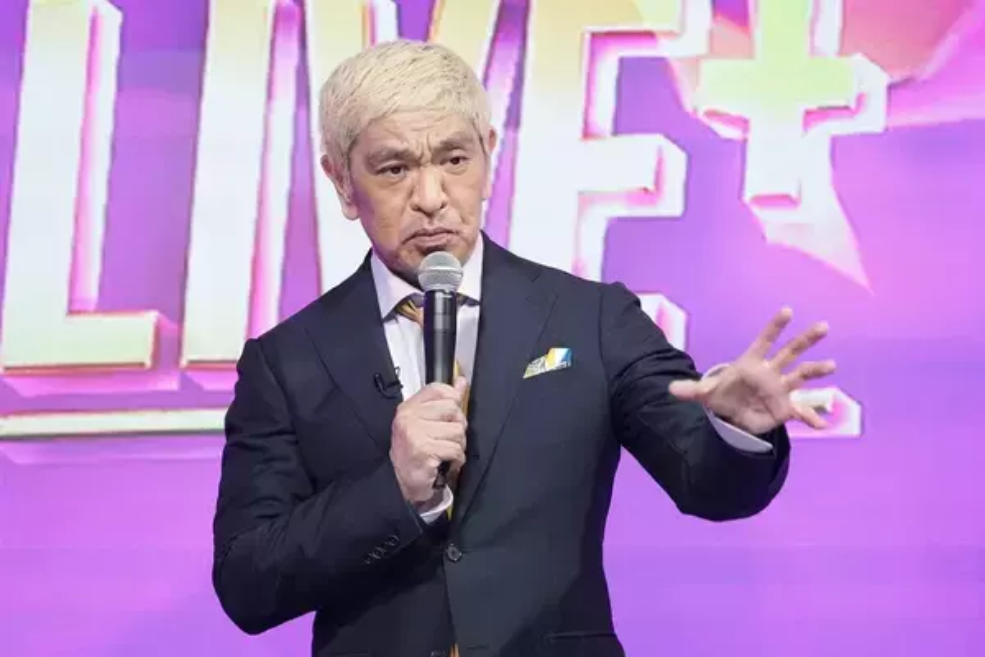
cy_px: 328
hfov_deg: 6.4
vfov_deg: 4.3
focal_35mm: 321
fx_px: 8782
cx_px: 492
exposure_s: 1/160
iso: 5000
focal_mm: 321
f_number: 6.3
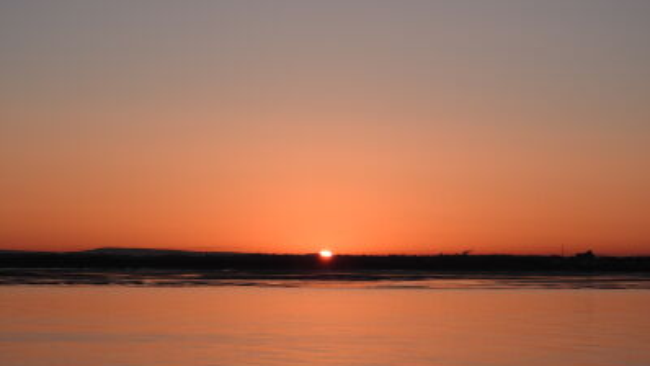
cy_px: 201
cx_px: 325
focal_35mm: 115
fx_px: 1982
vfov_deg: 10.5
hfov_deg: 18.6
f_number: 4.8
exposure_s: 1/500
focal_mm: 18.8
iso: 100
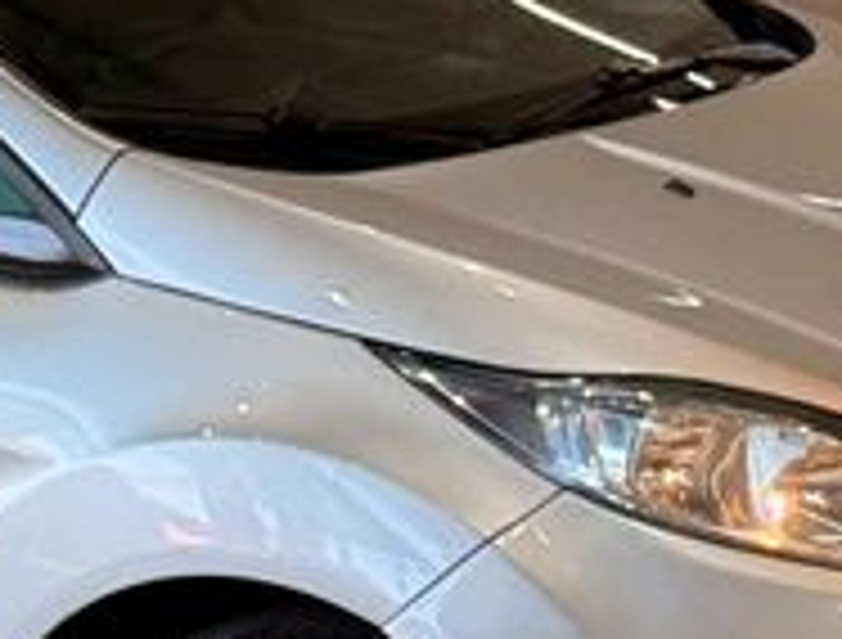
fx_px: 5962
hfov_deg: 8.0
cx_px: 61
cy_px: -126
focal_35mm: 244
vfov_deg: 6.1
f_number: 1.78
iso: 100
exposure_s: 1/120
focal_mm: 6.76
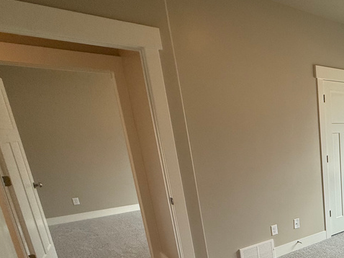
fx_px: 298
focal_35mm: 30
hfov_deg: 47.2
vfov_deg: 44.6
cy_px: 204
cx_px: 361
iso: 125
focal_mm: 2.22
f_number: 2.2
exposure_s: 1/120
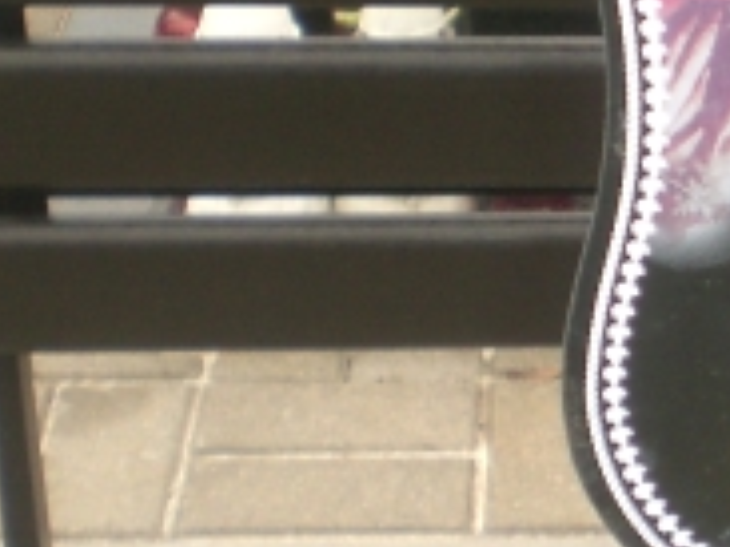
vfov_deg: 11.1
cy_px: 272
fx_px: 2803
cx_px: 1021
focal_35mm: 133
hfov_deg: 14.1
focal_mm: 6.3
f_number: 3.1
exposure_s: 1/100
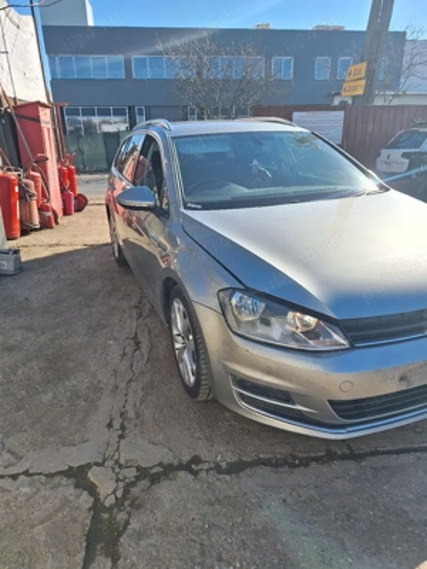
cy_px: 284
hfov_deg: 58.9
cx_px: 214
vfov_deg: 73.9
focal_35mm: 23
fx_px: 378
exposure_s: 1/2000
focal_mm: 5.54
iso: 40
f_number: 1.8
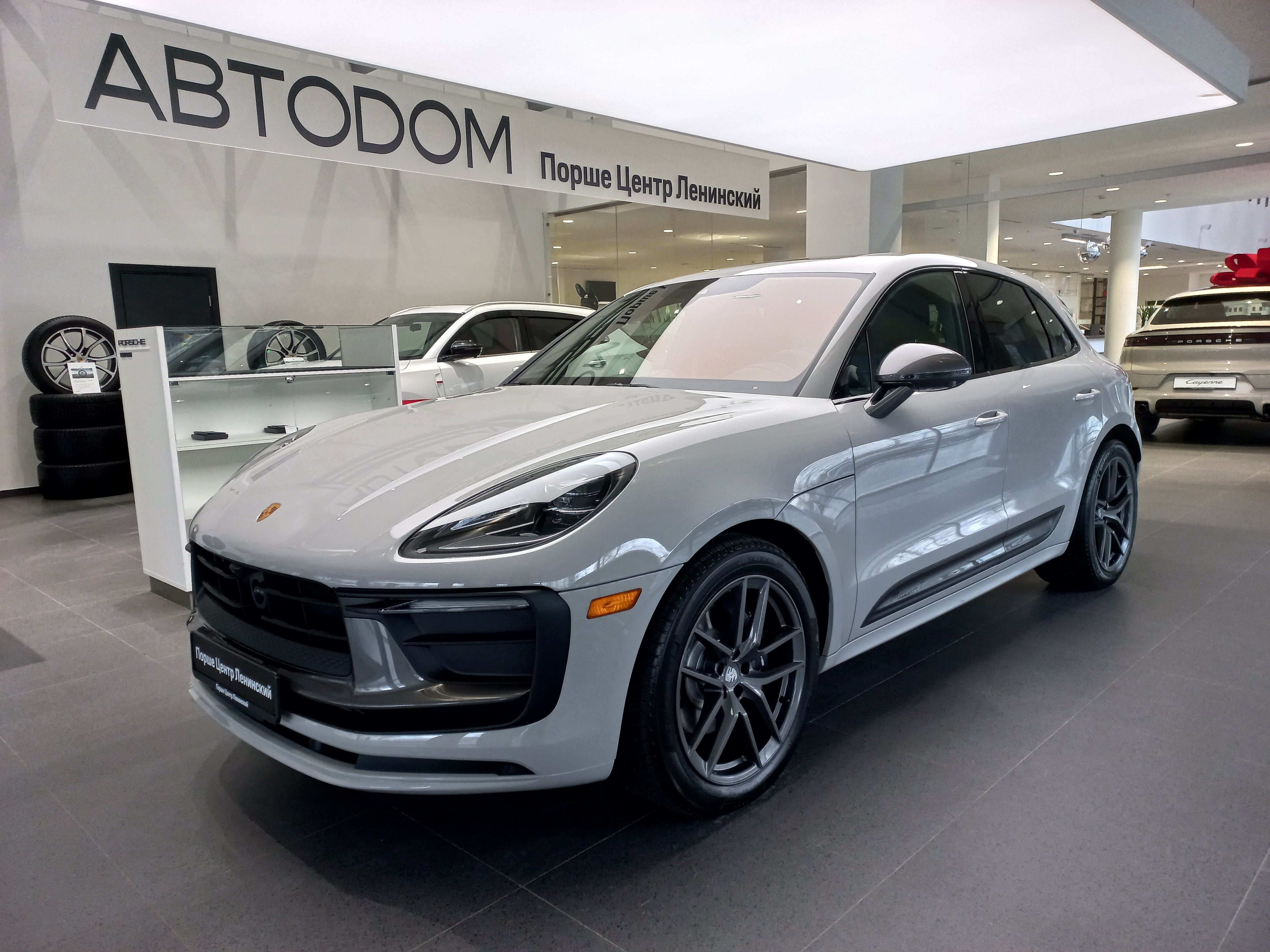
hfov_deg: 69.4
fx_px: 917
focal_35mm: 25
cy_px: 476
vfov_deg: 54.9
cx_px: 635
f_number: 1.8
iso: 200
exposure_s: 1/33
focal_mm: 4.6
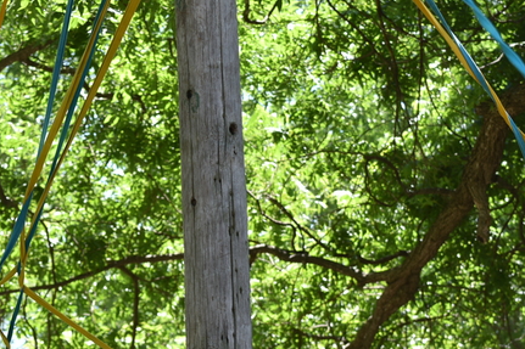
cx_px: 199
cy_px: 28
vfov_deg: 6.6
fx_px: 3032
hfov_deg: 9.9
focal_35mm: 208
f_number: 5
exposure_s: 1/160
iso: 100
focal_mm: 70
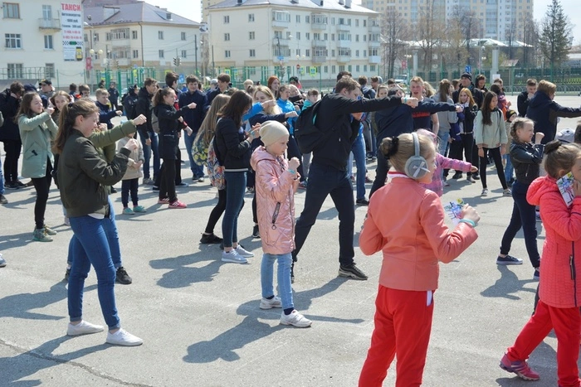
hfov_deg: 41.1
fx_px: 775
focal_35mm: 48
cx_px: 290
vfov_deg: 28.1
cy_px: 194
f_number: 8
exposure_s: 1/250
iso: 100
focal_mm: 32
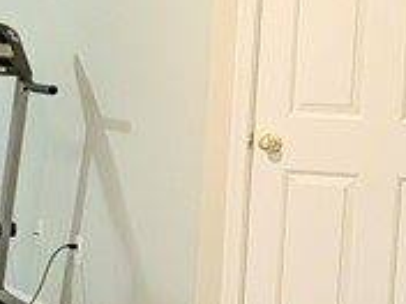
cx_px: -572
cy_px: 173
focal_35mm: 140
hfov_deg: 11.6
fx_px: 1642
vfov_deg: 10.6
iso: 33
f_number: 1.7
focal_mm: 4.53
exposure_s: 1/120
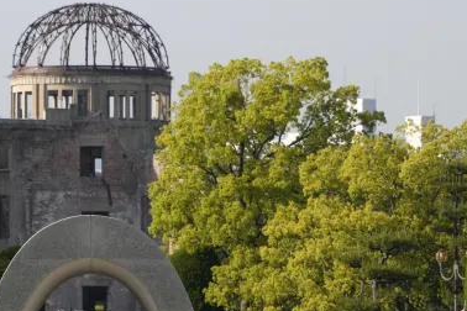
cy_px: 236
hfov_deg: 4.6
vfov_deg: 3.1
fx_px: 5772
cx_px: 99
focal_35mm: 445
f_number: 6.3
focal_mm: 181
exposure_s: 1/320
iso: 100
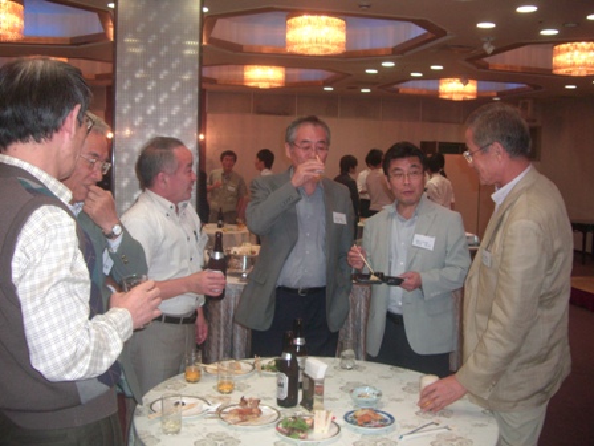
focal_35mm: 38
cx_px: 297
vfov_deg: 37.7
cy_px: 223
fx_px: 652
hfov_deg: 49.0
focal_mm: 7.9
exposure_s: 1/60
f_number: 2.8
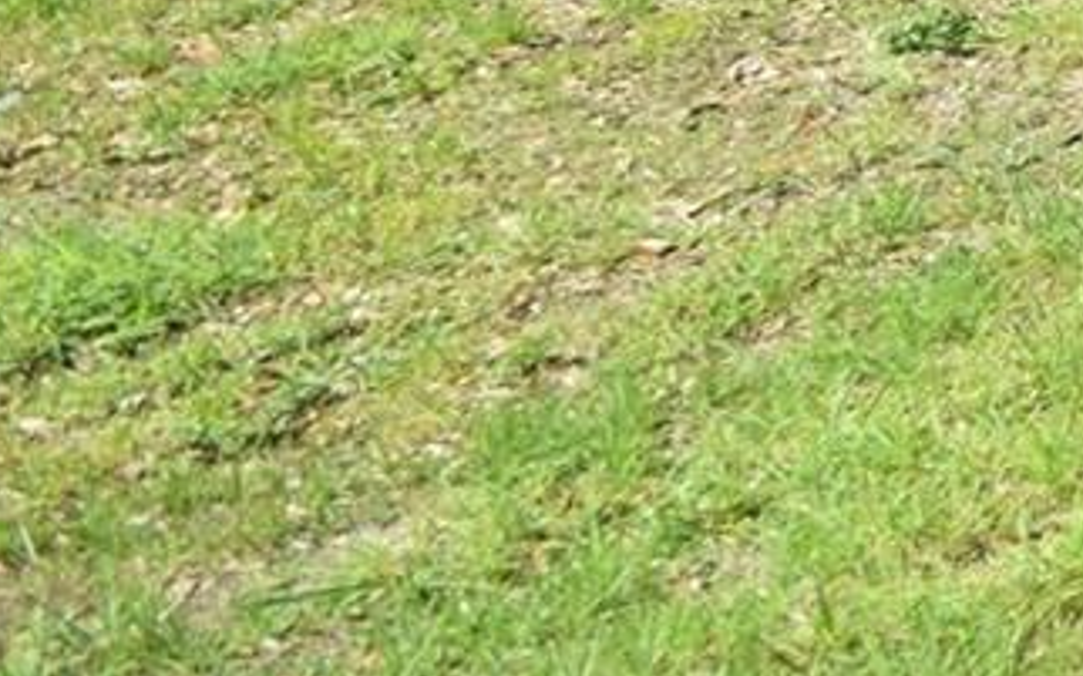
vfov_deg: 14.9
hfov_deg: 15.2
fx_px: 2242
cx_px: 2590
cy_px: -538
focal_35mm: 76
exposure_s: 1/200
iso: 100
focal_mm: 10
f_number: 7.1
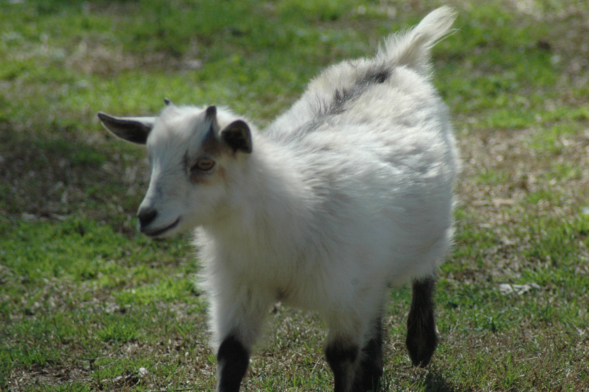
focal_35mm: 450
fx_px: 7356
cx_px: 294
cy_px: 196
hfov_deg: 4.6
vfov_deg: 3.0
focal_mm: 300
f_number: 6.3
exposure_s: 1/2500
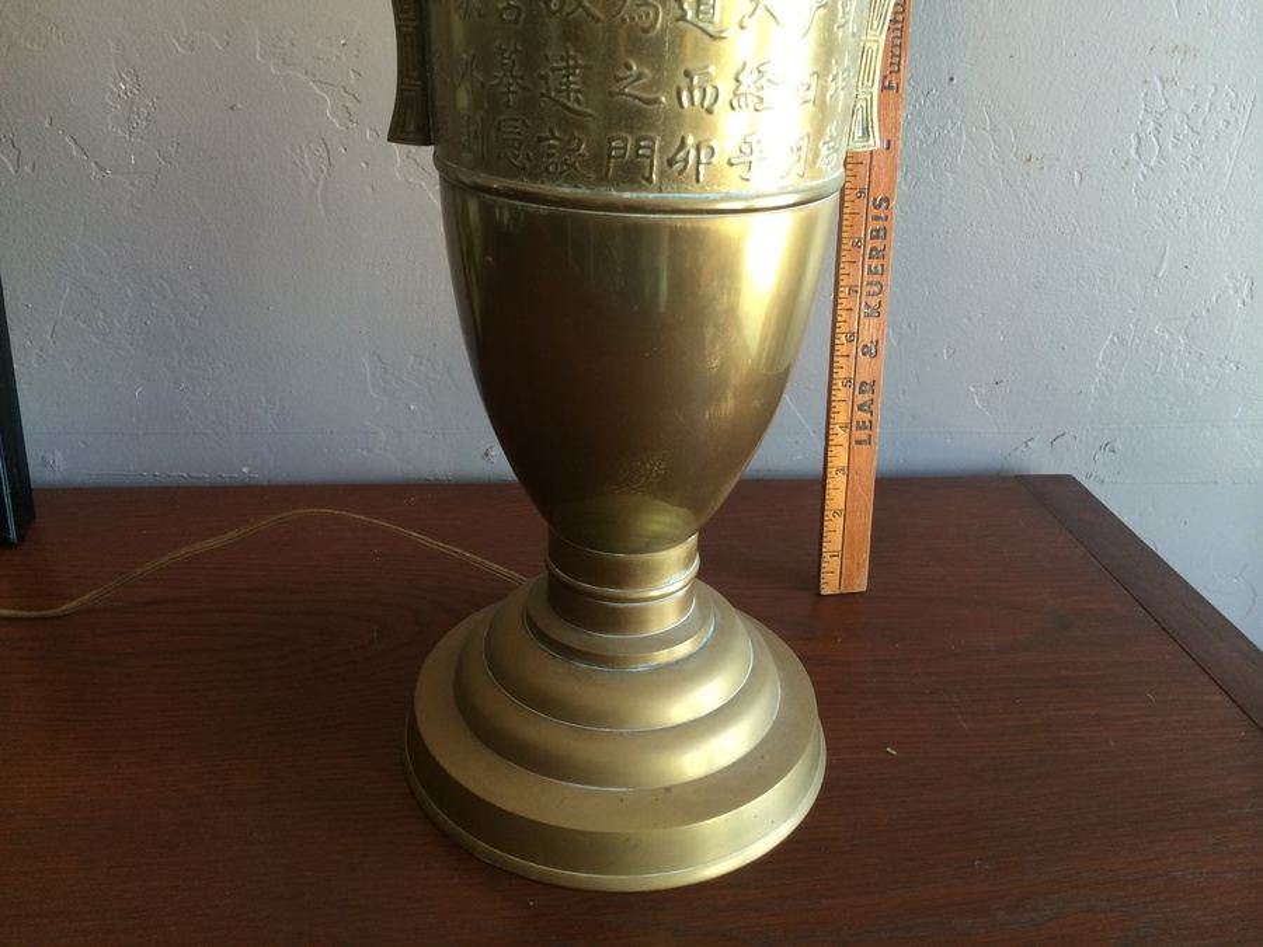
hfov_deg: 60.0
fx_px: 1095
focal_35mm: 30
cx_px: 632
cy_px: 474
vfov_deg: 46.8
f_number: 2.2
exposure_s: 1/30
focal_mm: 4.12
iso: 50
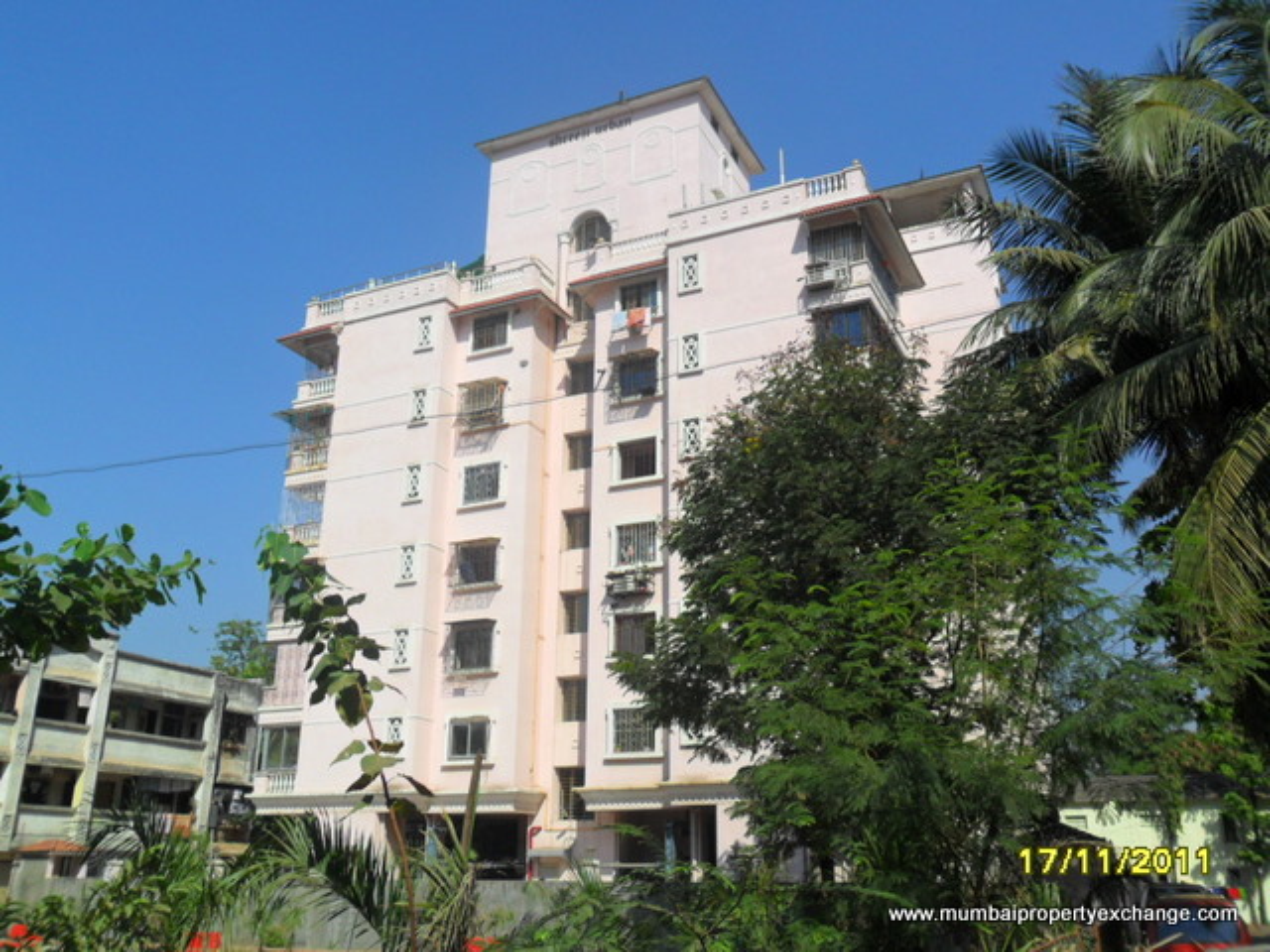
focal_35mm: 32
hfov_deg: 56.8
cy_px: 476
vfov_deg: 44.2
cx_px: 635
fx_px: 1174
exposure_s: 1/180
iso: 100
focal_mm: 5.7
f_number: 9.4
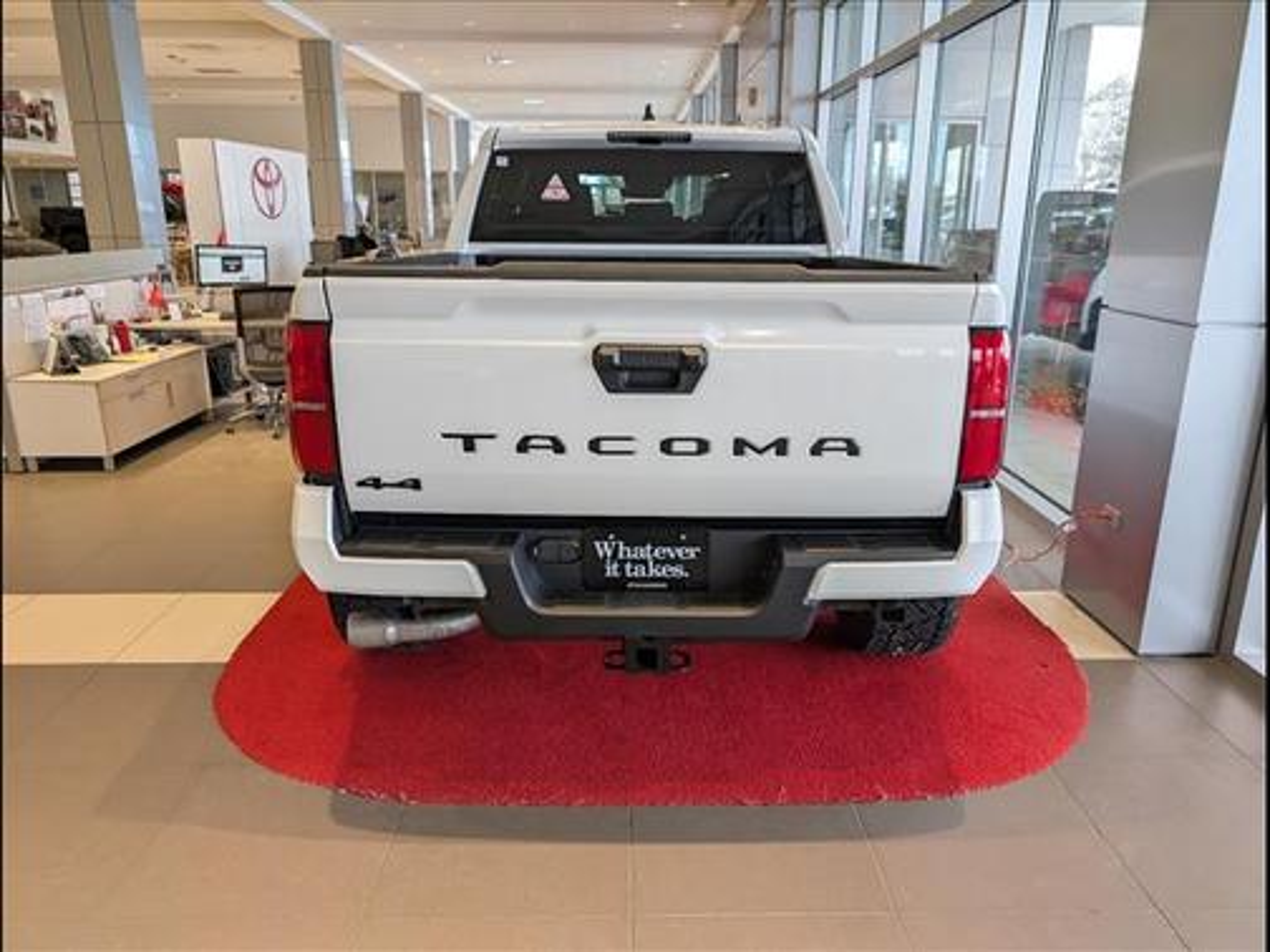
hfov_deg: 71.6
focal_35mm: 24
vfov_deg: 56.8
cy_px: 476
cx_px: 635
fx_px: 881
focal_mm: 6.9
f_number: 1.68
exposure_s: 1/227
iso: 160
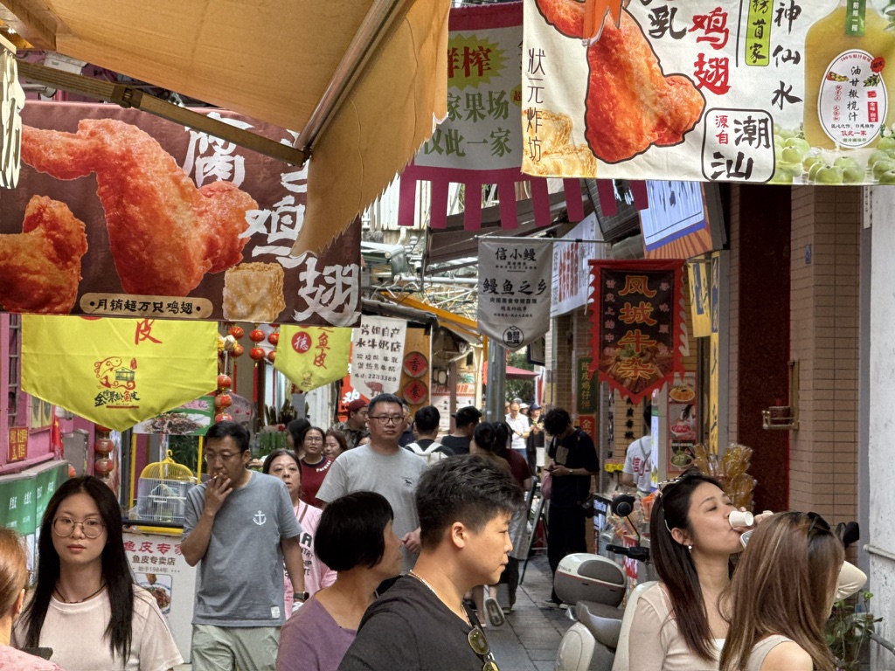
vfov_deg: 12.3
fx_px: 3103
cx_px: 448
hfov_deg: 16.4
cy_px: 336
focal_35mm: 120
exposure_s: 1/100
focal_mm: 15.66
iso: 100
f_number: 2.8
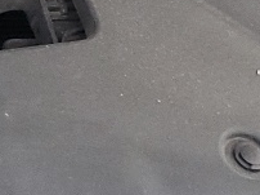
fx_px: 1545
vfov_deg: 6.5
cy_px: -402
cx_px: -335
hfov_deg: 8.8
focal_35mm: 206
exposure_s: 1/60.2
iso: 79
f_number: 1.5
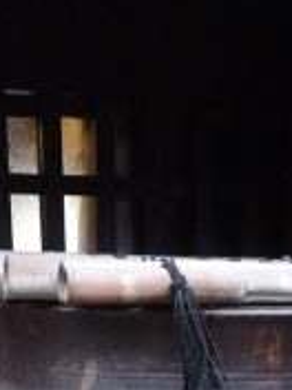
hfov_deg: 21.6
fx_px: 765
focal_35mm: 68
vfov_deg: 24.8
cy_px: 507
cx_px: 160
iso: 1600
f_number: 3.5
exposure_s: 1/100
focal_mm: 4.1
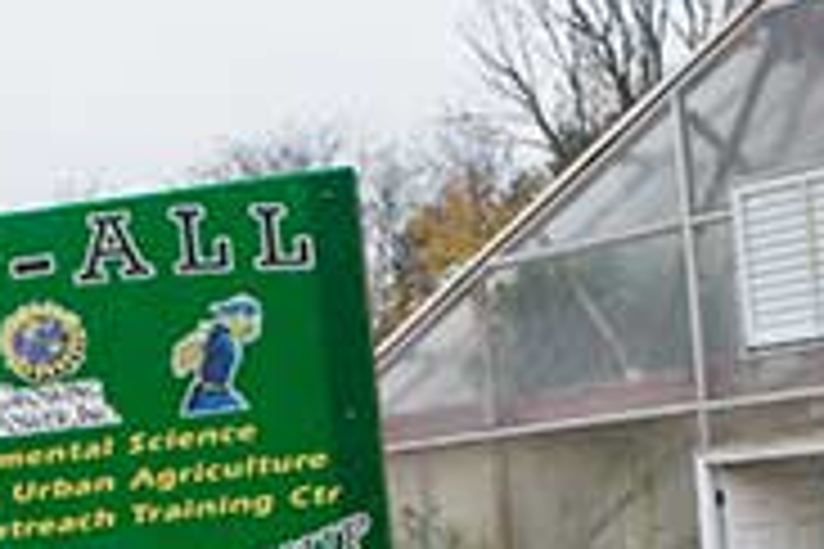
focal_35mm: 76
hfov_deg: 26.2
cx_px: 167
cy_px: 785
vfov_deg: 16.6
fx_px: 1739
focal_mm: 24
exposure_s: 1/250
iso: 400
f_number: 16
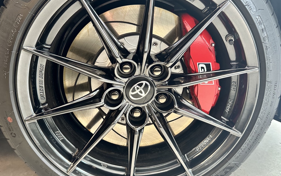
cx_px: 132
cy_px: 83
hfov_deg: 62.9
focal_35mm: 30
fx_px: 230
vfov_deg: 41.8
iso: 400
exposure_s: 1/50
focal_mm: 6.86
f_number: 1.78
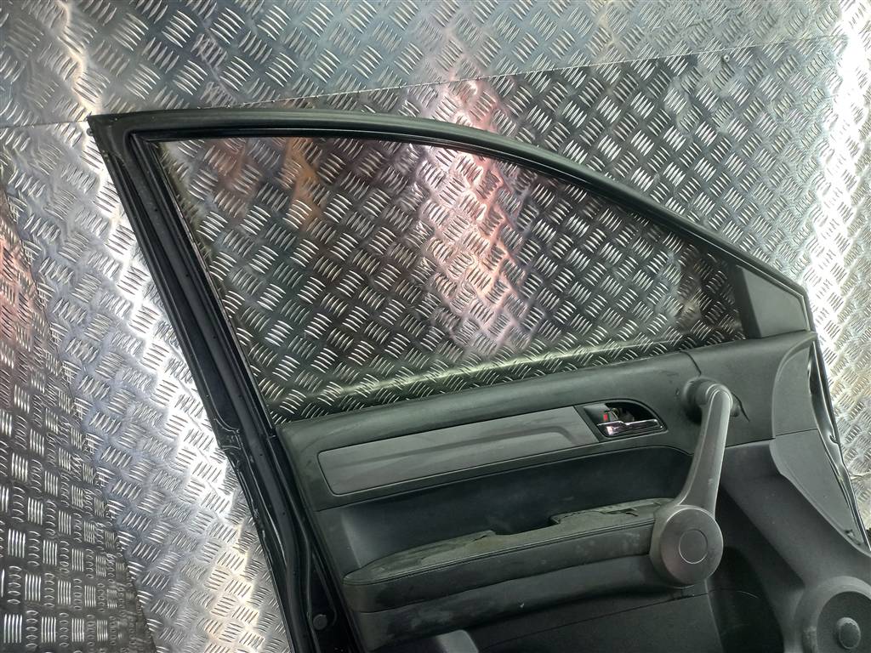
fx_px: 629
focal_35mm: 25
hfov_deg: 69.4
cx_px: 436
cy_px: 326
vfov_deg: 54.9
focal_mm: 4.6
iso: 100
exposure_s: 1/50
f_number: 1.8
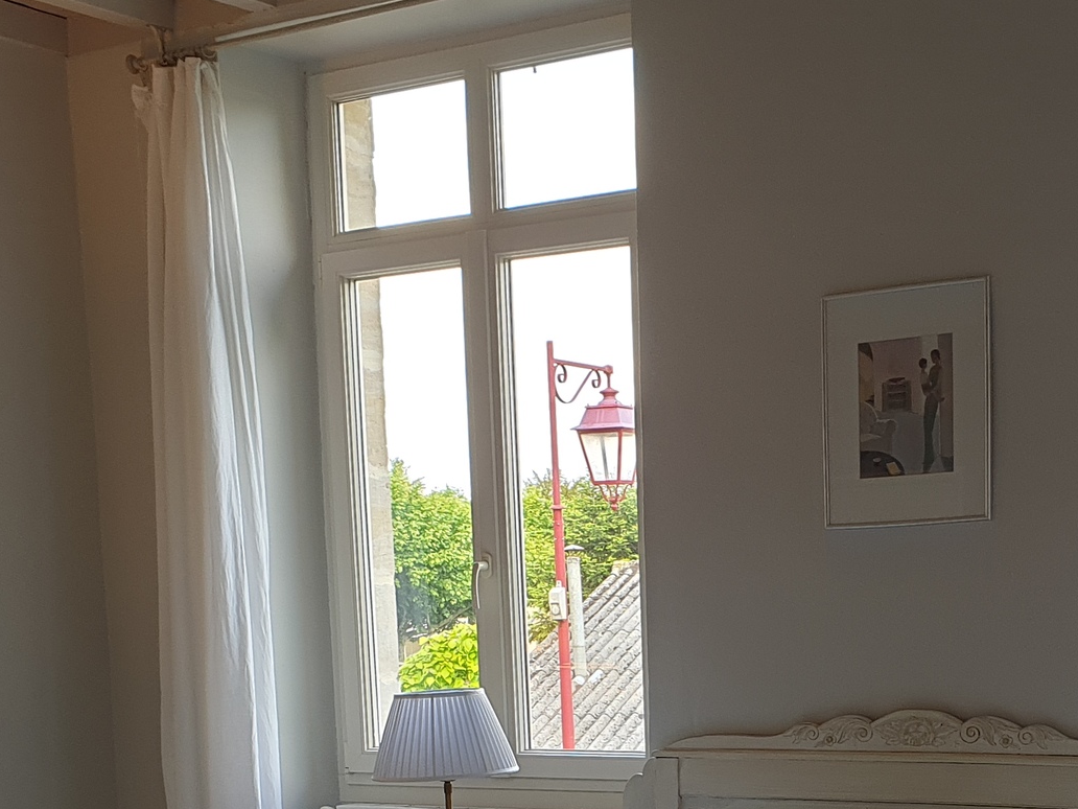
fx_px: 1962
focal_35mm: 63
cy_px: 846
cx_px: 732
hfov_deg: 30.5
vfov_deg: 22.2
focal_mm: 4.3
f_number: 2.4
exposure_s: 1/58
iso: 50
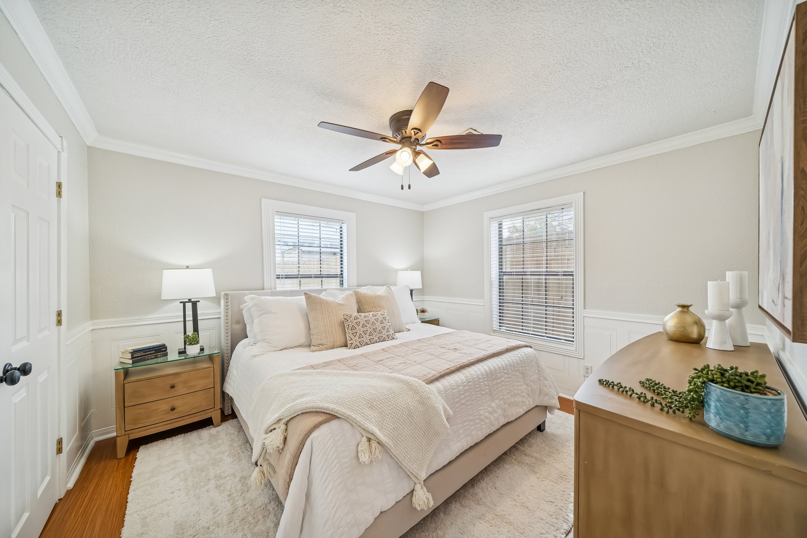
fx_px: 269
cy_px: 269
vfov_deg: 90.0
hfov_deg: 112.6
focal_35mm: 12
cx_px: 404
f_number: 8
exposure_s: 1/80
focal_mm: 12
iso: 640
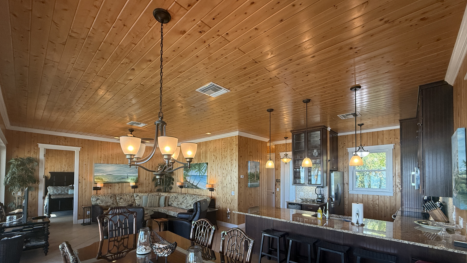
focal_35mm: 16
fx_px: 198
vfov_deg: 65.6
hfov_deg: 99.4
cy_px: 172
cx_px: 236
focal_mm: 2.22
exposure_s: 1/120
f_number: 2.2
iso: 160
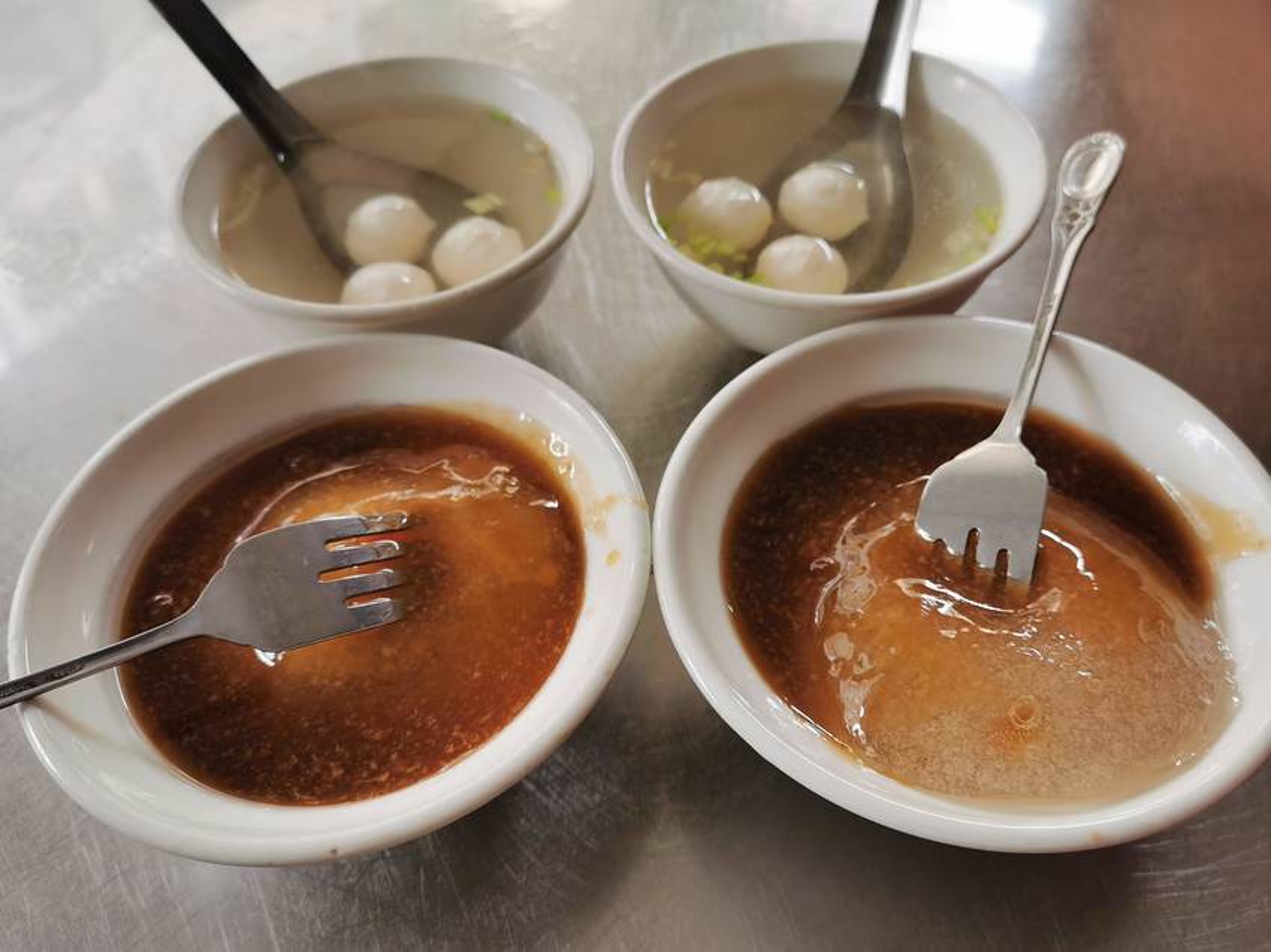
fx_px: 1101
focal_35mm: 30
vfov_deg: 46.8
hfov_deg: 60.0
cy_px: 476
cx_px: 636
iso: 50
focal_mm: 5.58
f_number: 1.8
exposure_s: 1/150
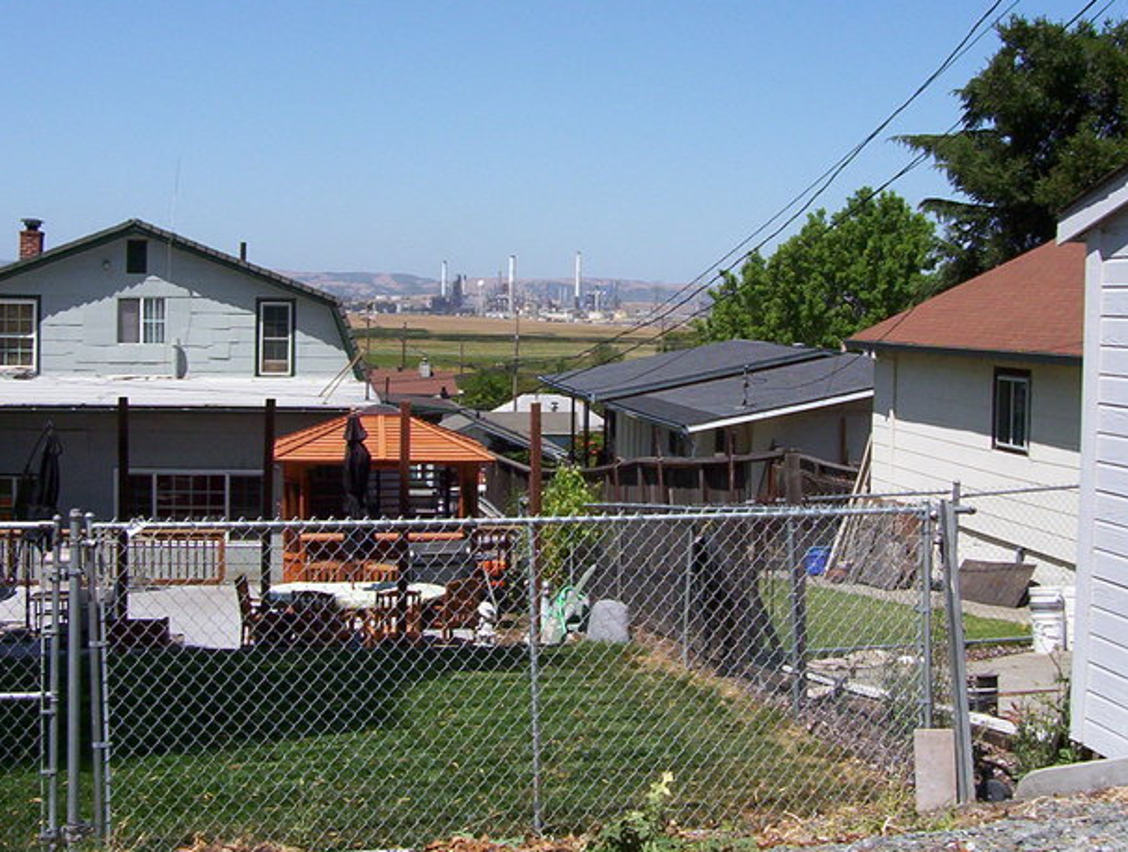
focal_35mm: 58
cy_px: 330
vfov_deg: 25.3
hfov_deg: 33.1
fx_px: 1895
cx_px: 593
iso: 100
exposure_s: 1/1008
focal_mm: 5.77
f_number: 5.17
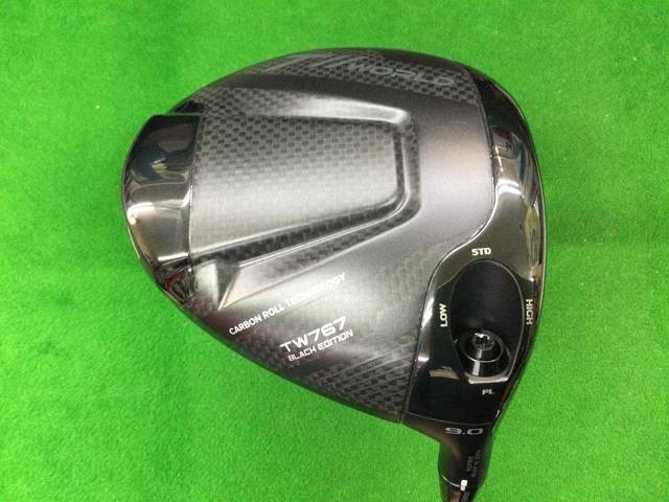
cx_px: 334
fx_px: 599
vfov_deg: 45.4
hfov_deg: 58.4
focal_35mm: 31
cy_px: 251
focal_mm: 3.3
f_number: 2.4
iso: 160
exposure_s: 1/30
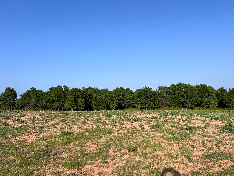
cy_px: 83
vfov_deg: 48.2
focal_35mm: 29
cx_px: 129
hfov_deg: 61.5
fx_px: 196
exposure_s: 1/3968
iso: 50
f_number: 1.5
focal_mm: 5.7
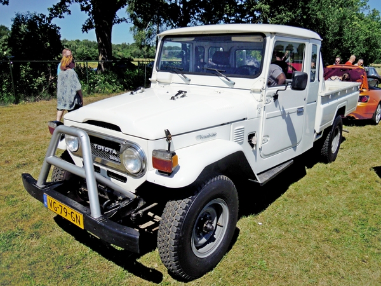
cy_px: 143
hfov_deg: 63.4
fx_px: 308
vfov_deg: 49.7
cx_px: 190
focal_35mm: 28
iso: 100
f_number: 7.6
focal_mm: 5
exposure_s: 1/640
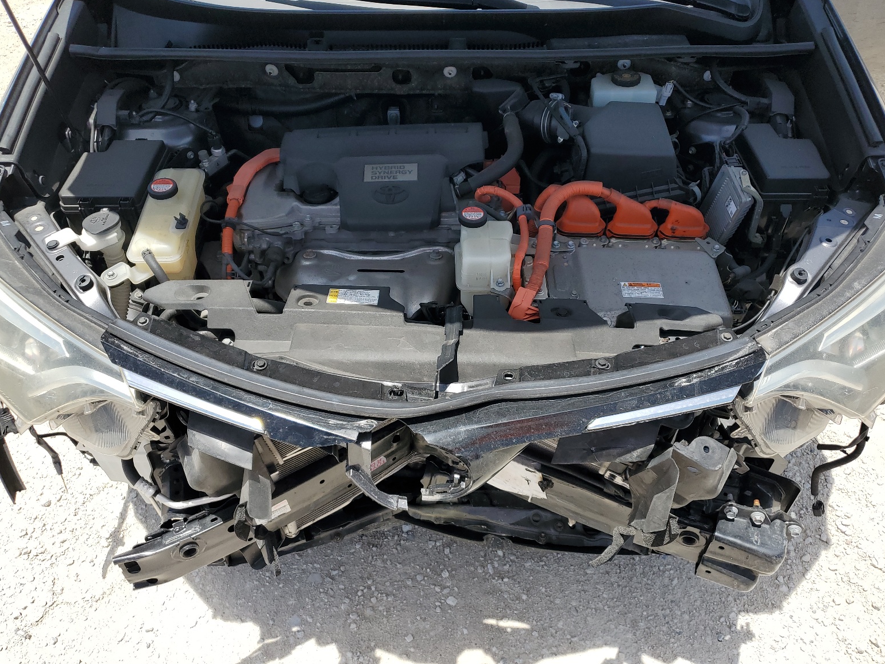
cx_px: 440
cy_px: 321
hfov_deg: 65.3
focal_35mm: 27
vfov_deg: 51.4
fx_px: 690
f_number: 1.5
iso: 50
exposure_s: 1/2500
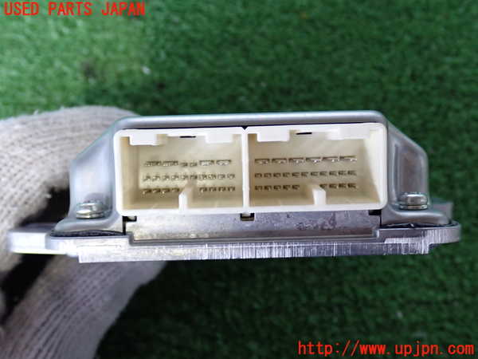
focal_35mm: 41
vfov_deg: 35.1
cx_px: 239
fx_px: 566
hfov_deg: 45.8
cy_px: 180
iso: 500
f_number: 2.8
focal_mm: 7.31
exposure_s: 1/40
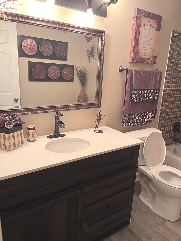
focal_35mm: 26
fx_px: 181
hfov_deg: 53.1
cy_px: 120
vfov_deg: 67.3
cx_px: 90
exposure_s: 1/60
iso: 250
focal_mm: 5.1
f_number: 1.6
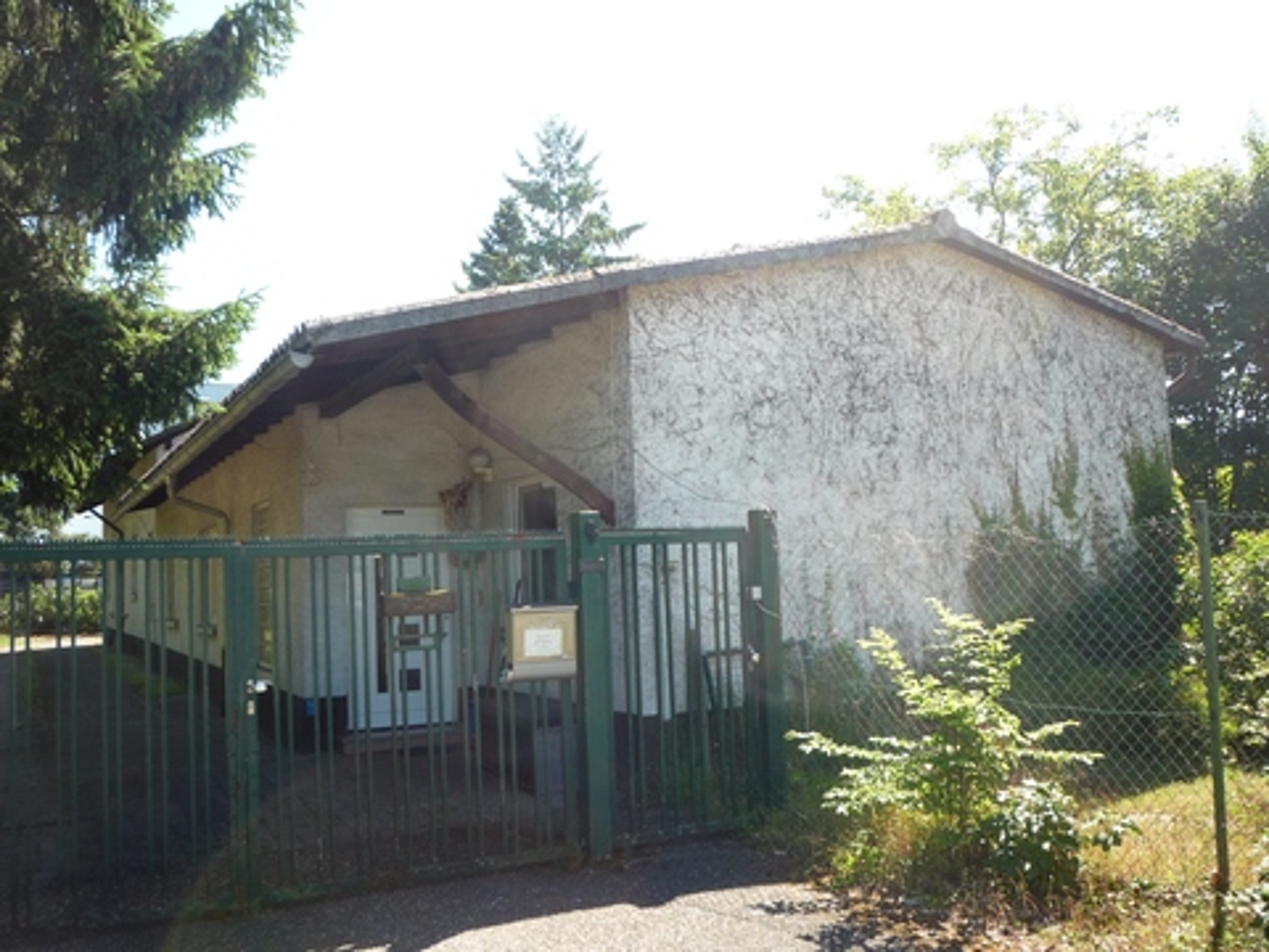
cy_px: 476
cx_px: 634
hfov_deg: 56.8
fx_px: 1173
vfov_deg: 44.2
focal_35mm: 32
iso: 100
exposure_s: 1/160
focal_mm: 5.2
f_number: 4
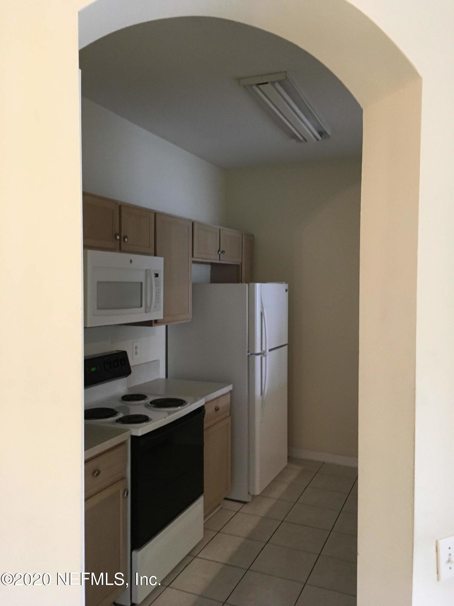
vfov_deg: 61.7
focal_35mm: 29
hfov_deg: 48.2
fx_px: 507
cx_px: 227
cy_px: 303
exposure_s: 1/17
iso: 200
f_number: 2.2
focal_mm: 4.15
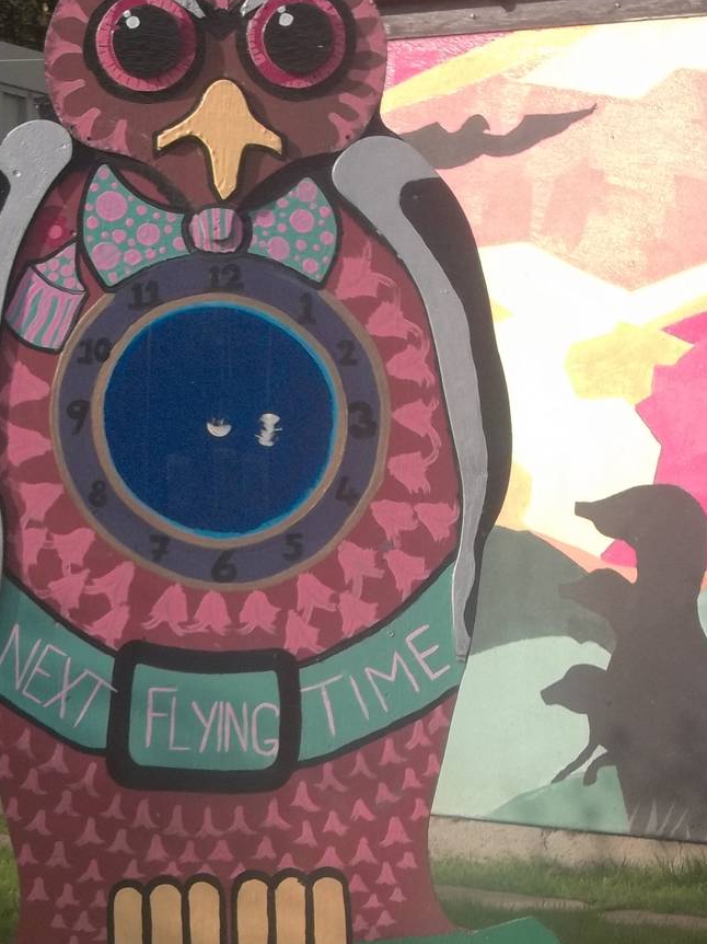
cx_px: 176
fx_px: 3188
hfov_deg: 12.6
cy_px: 551
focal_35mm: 117
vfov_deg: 16.8
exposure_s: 1/100
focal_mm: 11.3
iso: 80
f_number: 9.6
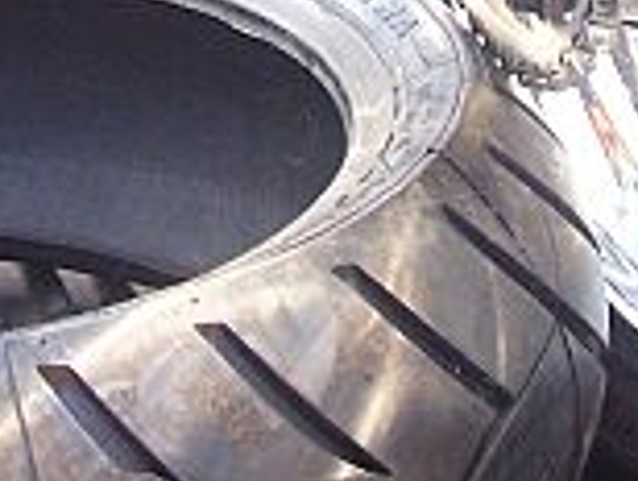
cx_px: 166
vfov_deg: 10.1
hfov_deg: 13.9
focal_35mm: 141
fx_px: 2603
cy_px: -311
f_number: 2.7
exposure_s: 1/250
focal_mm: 5.6
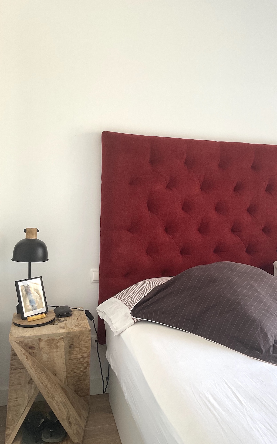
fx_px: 374
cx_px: 155
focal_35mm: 31
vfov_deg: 61.2
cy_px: 222
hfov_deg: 40.5
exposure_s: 1/100
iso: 50
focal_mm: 3
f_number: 1.8
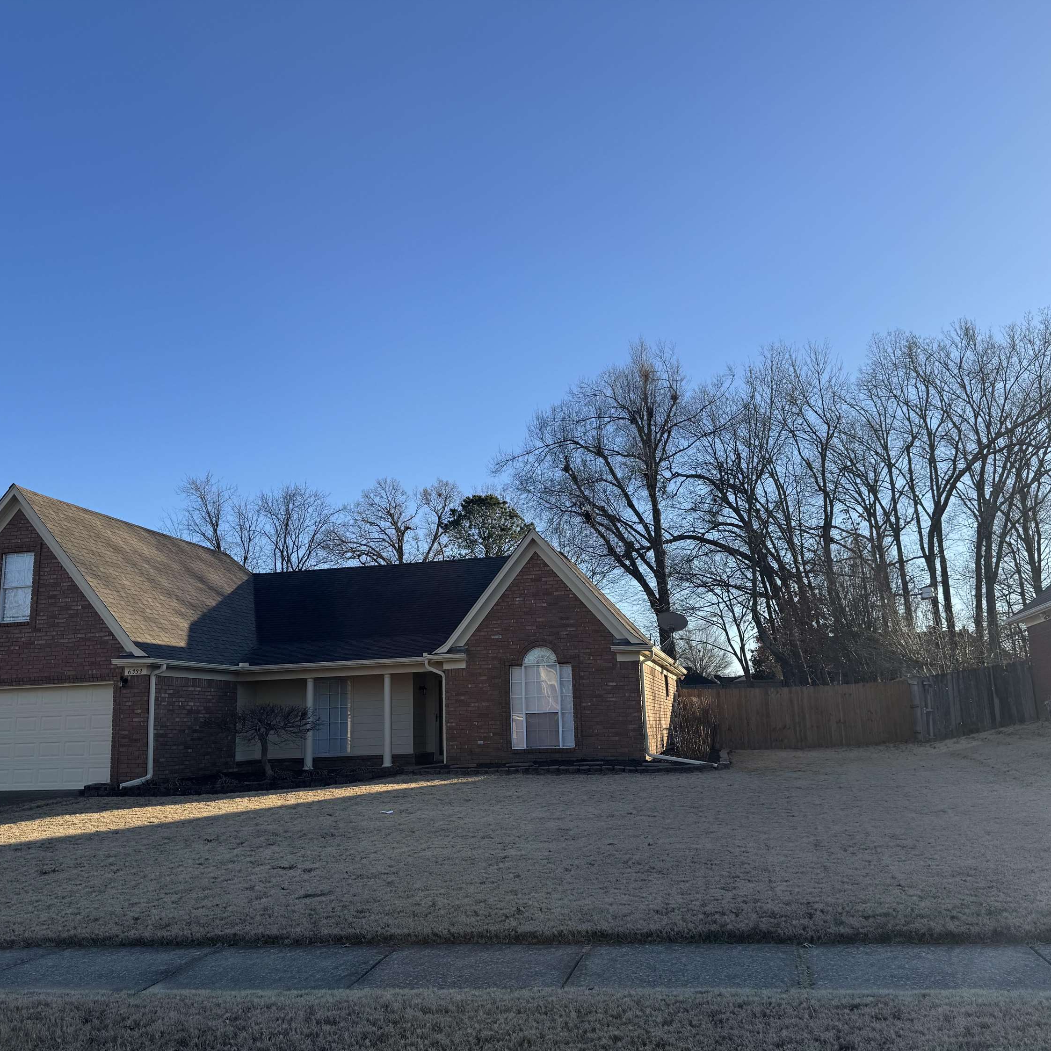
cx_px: 532
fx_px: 996
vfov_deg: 55.6
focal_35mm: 29
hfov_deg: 55.6
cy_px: 536
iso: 80
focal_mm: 6.76
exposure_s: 1/2959
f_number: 1.78
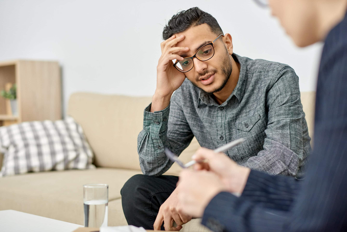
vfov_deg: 23.4
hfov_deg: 34.5
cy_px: 116
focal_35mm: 58
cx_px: 174
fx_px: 559
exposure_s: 1/160
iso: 500
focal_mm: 58
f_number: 2.2
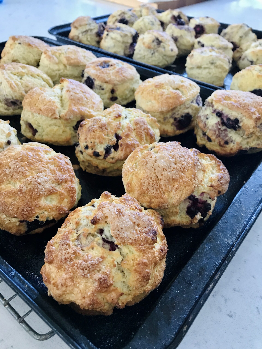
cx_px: 131
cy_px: 174
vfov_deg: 63.4
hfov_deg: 49.7
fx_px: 283
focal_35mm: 28
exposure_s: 1/25
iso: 40
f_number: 1.8
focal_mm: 3.99
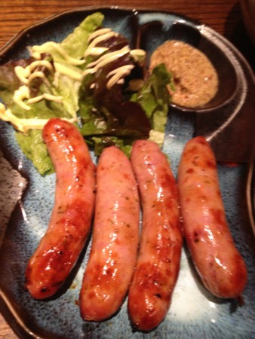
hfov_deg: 40.7
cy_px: 170
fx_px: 343
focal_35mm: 35
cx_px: 128
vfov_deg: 52.6
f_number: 2.4
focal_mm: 4.28
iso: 250
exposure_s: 1/20
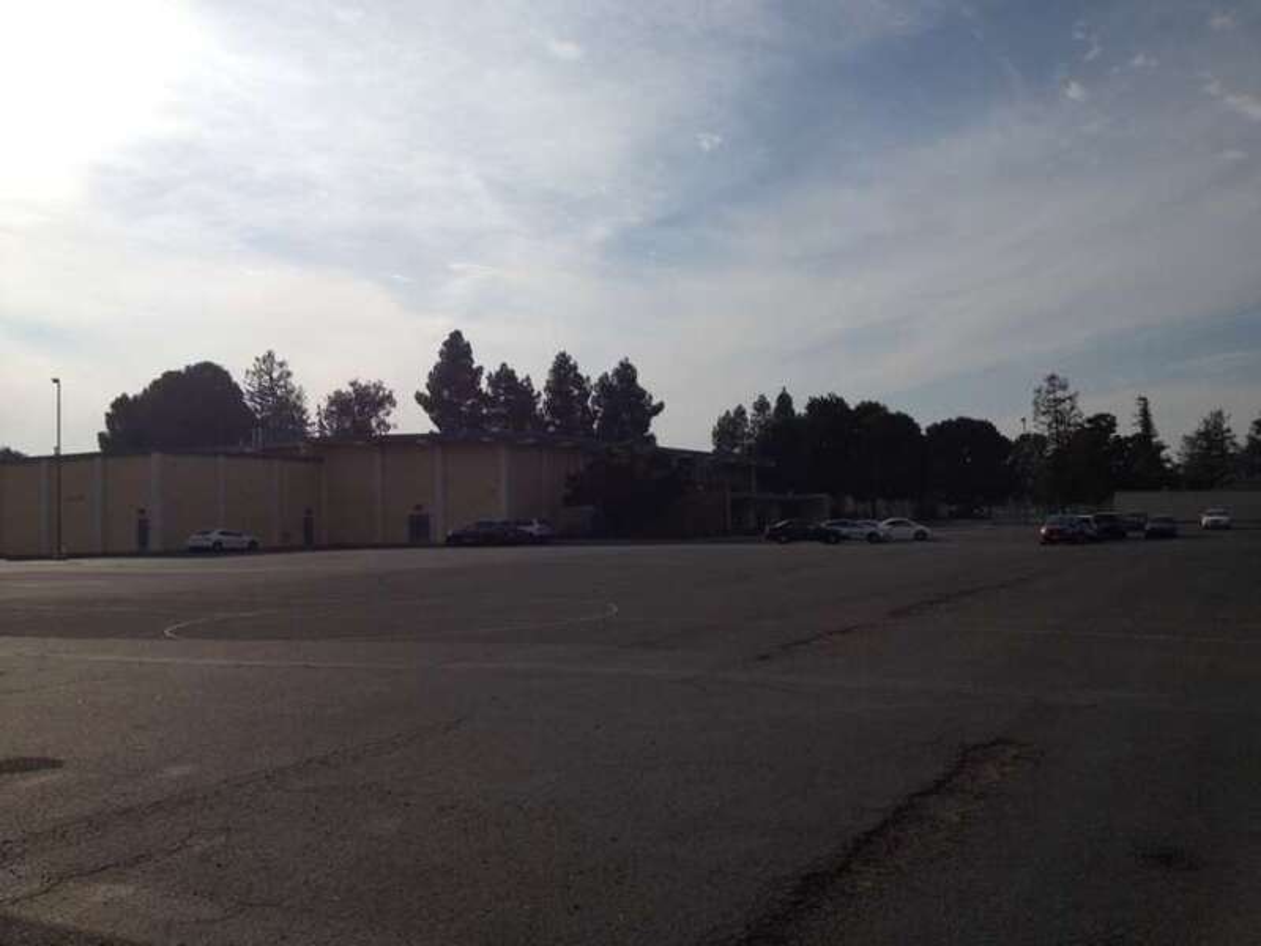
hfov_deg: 52.6
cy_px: 473
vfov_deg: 40.7
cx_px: 630
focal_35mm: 35
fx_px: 1275
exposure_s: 1/5525
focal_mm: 4.28
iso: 50
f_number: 2.4
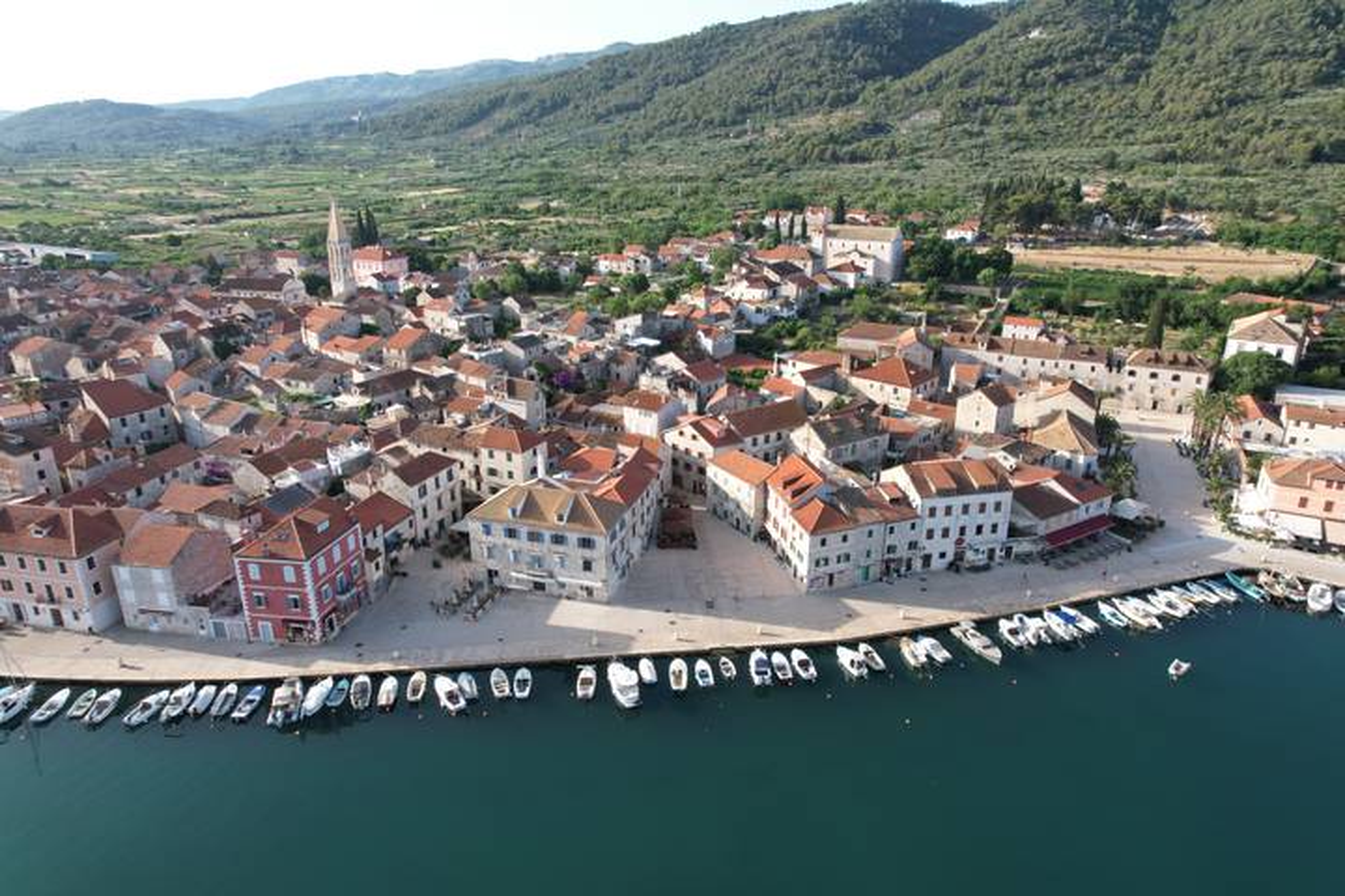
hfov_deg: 78.6
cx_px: 672
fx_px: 822
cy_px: 448
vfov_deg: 57.2
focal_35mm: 22
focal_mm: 8.38
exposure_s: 1/725
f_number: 2.8
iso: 110
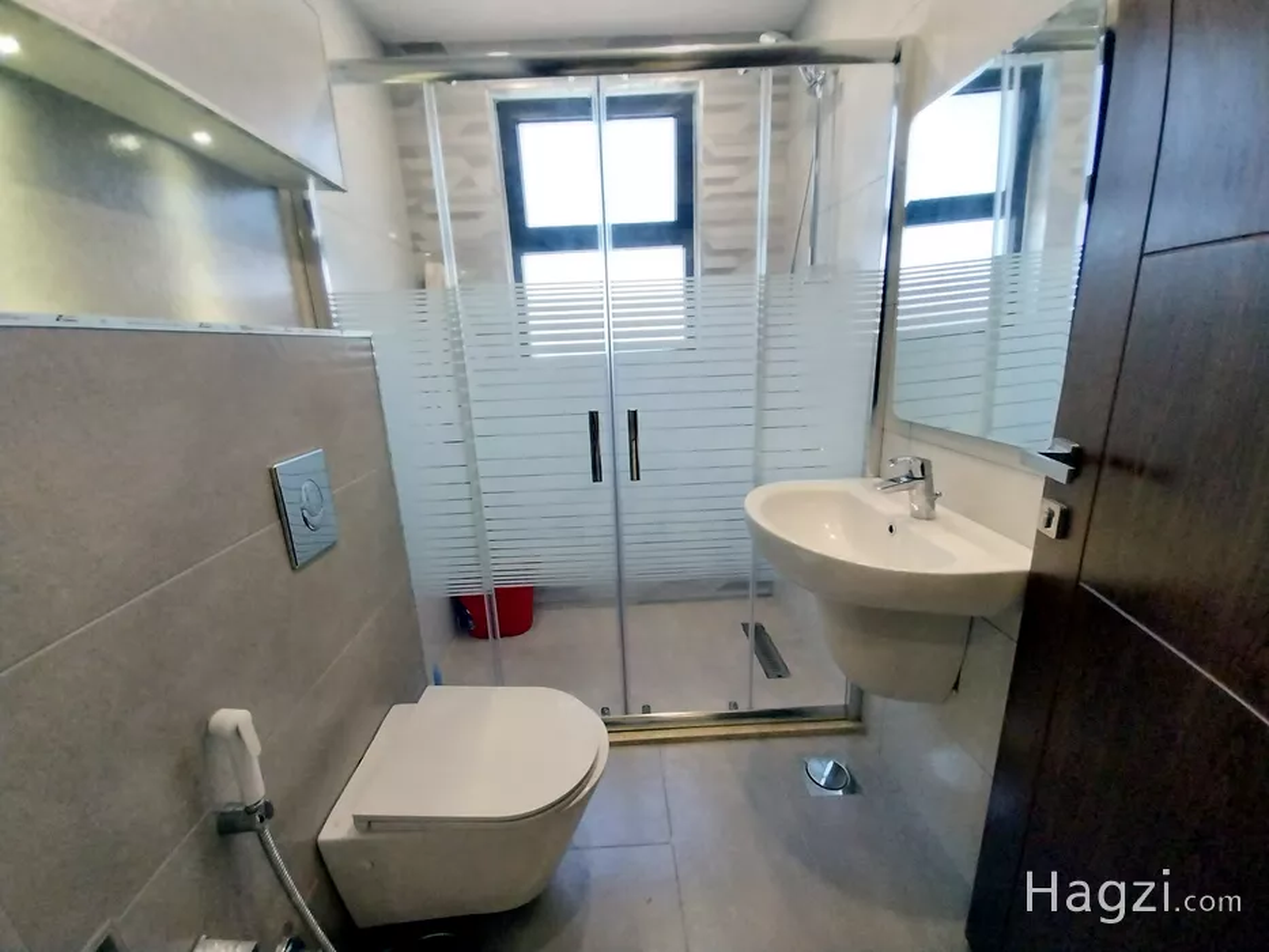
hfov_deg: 106.2
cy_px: 476
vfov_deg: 89.9
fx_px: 477
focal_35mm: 13
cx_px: 634
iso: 250
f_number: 2.2
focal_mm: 1.3
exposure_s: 1/33
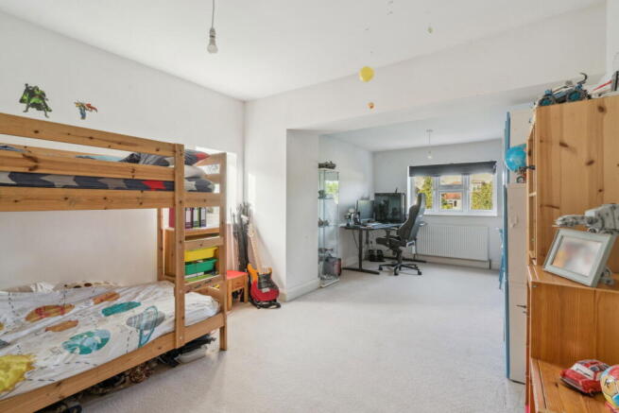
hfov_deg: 96.7
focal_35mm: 16
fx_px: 275
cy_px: 206
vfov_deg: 73.8
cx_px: 310
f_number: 10
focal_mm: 16
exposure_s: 1/13
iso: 640
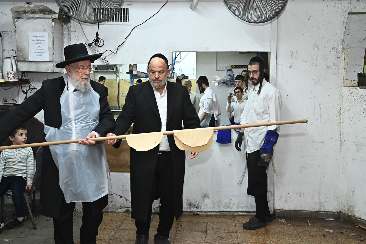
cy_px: 127
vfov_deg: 31.9
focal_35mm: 42
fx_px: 427
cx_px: 182
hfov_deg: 46.4
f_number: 7.1
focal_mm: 40
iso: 2500
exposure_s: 1/160
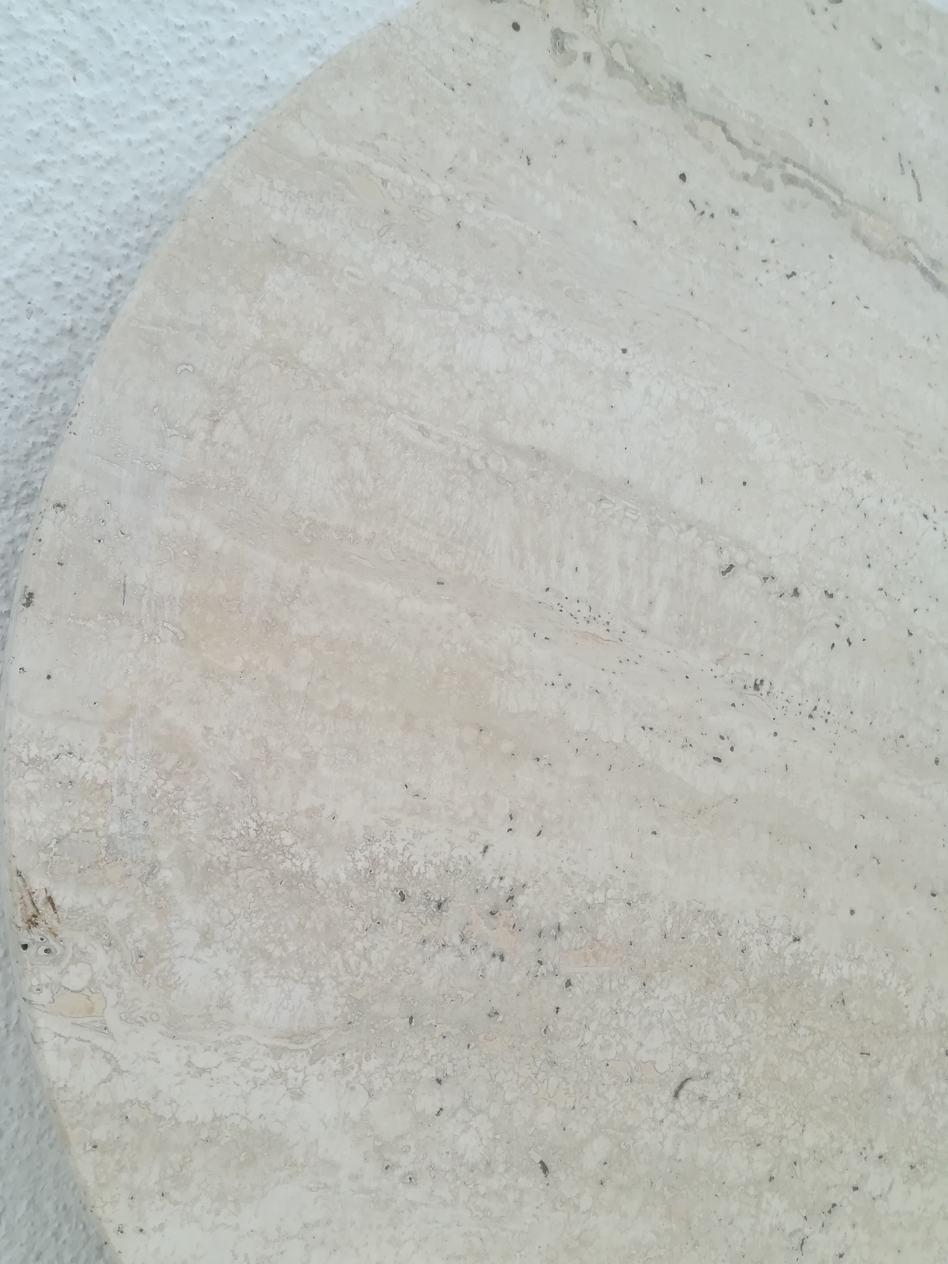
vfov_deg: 59.9
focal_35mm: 30
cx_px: 401
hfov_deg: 46.6
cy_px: 681
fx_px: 1096
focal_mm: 3.83
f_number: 2.2
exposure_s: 1/100
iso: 80
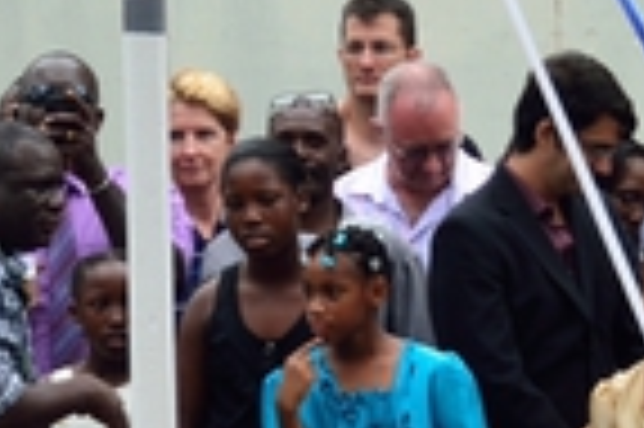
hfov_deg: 5.4
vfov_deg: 3.6
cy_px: 38
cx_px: -113
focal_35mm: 382
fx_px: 6826
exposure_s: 1/160
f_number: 4.8
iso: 140
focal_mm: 52
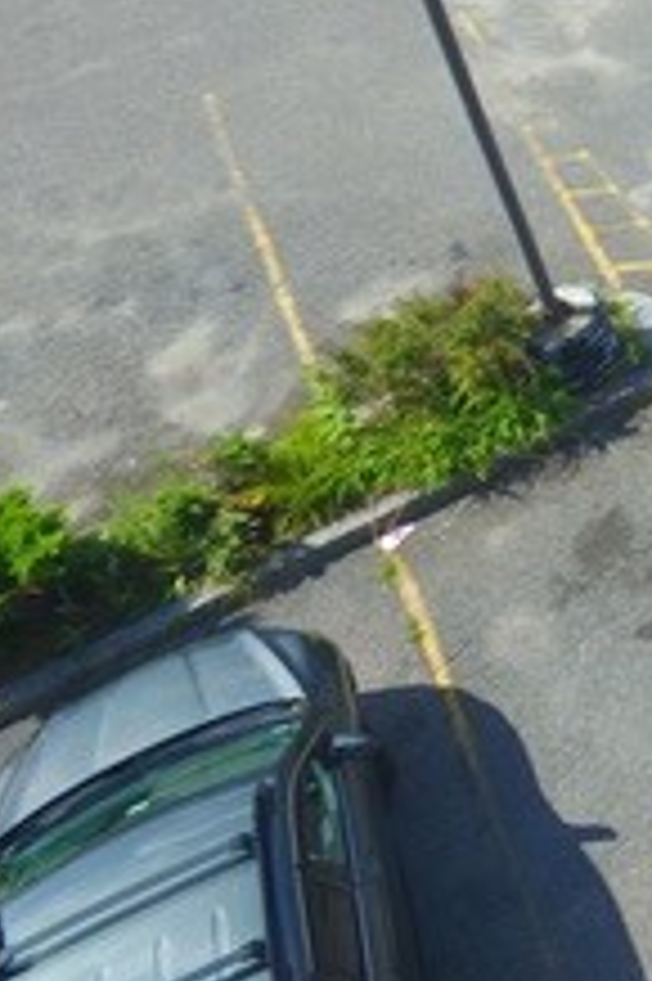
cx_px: 1308
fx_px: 1660
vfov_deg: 29.8
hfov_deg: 16.7
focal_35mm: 61
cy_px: -81
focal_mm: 3.61
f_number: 2.8
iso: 126
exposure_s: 1/100
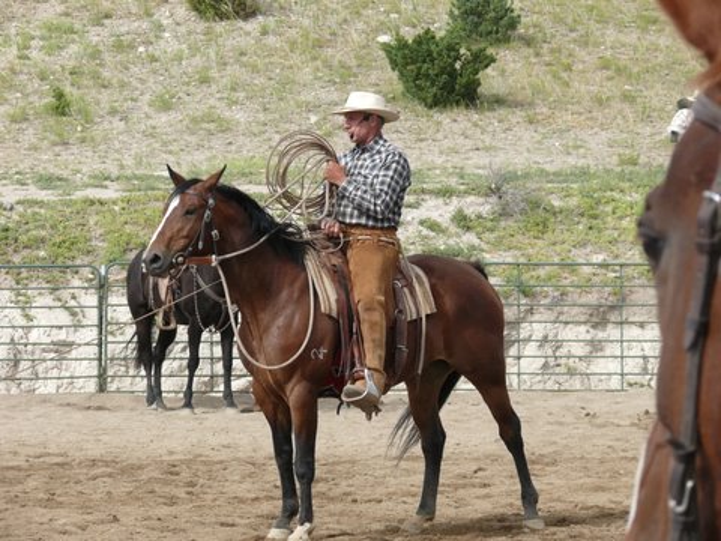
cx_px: 360
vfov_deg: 7.9
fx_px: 3916
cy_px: 270
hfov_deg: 10.5
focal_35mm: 188
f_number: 5.6
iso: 100
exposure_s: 1/250
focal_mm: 39.6
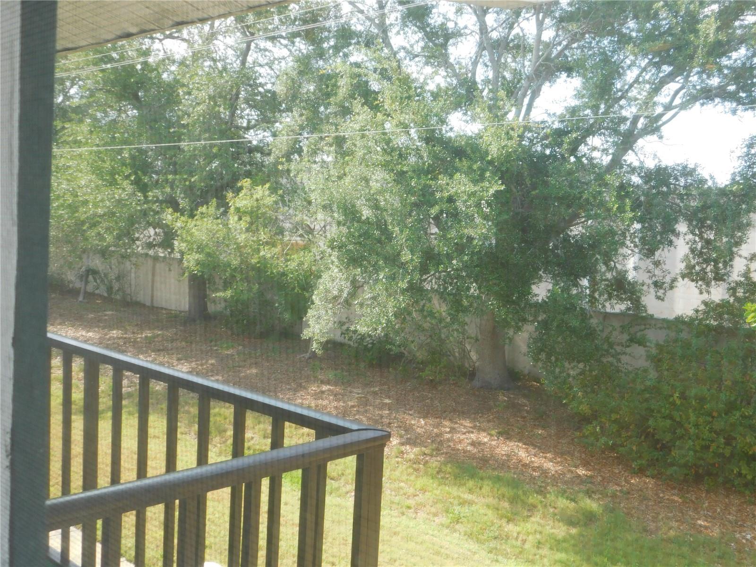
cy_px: 284
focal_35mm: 36
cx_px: 378
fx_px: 786
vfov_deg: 39.7
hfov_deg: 51.4
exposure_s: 1/160
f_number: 3.5
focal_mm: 6.3
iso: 125
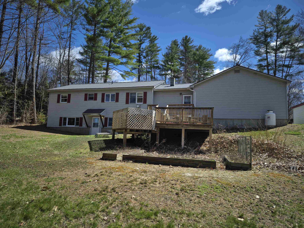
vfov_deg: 58.9
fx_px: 202
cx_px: 152
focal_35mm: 23
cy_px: 114
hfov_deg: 73.9
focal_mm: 5.4
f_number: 1.8
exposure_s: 1/1040
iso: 25
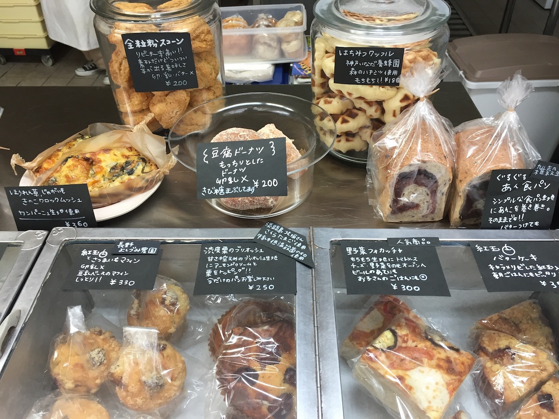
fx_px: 468
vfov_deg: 48.2
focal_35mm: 29
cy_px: 210
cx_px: 280
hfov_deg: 61.7
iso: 64
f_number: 2.2
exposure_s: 1/30
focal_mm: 4.15
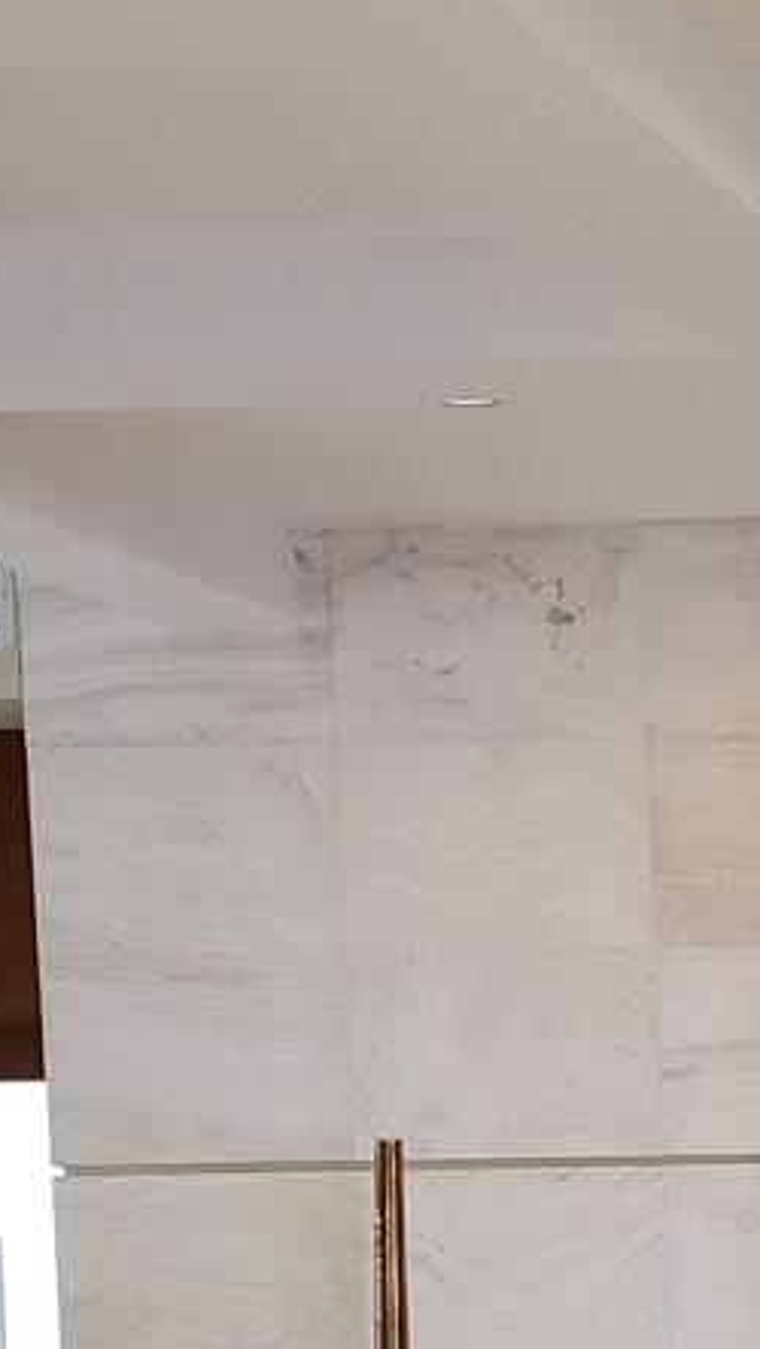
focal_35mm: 102
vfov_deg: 20.0
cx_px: 1927
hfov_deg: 10.1
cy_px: 1501
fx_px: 3651
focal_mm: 4.3
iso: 250
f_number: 2.4
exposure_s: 1/60
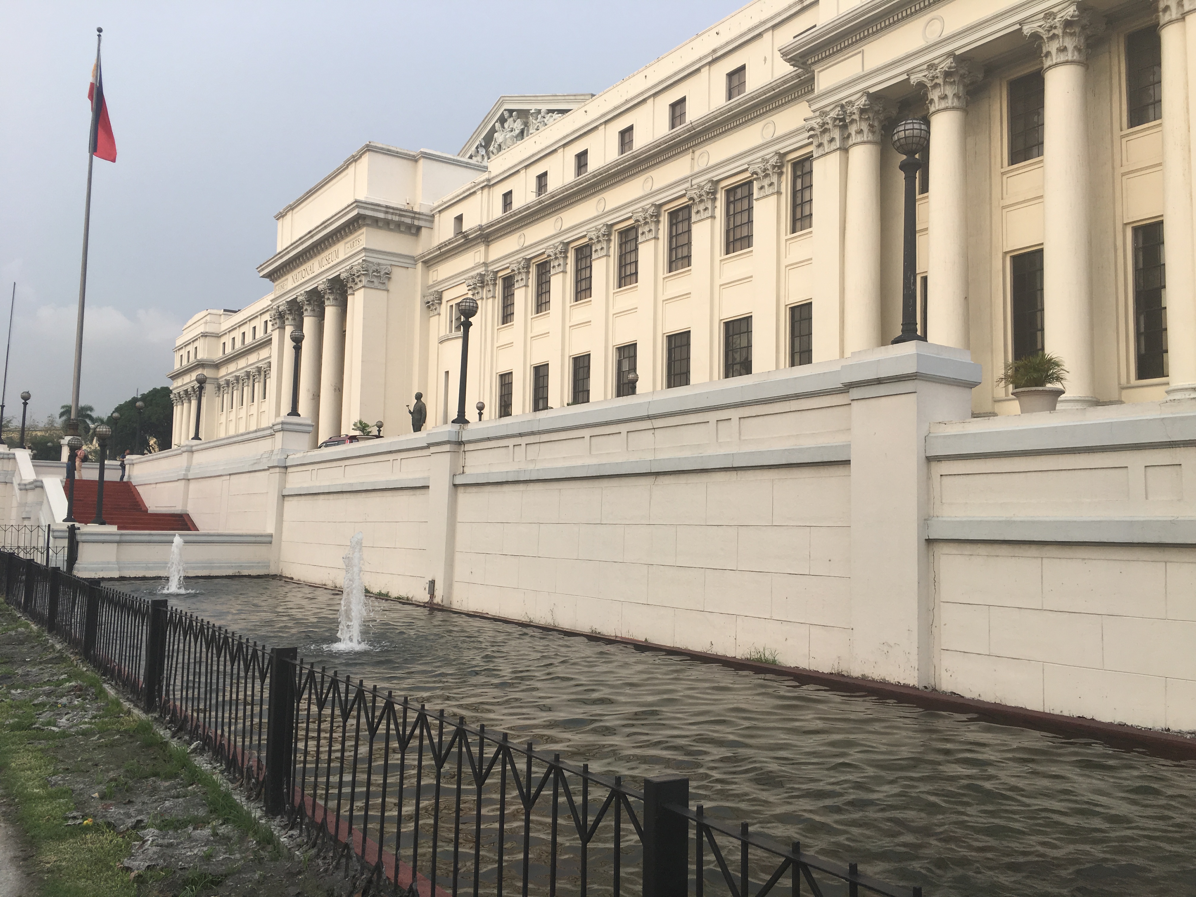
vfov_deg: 48.2
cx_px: 598
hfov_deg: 61.7
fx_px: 1002
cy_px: 448
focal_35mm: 29
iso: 25
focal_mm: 4.15
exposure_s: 1/278
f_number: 2.2
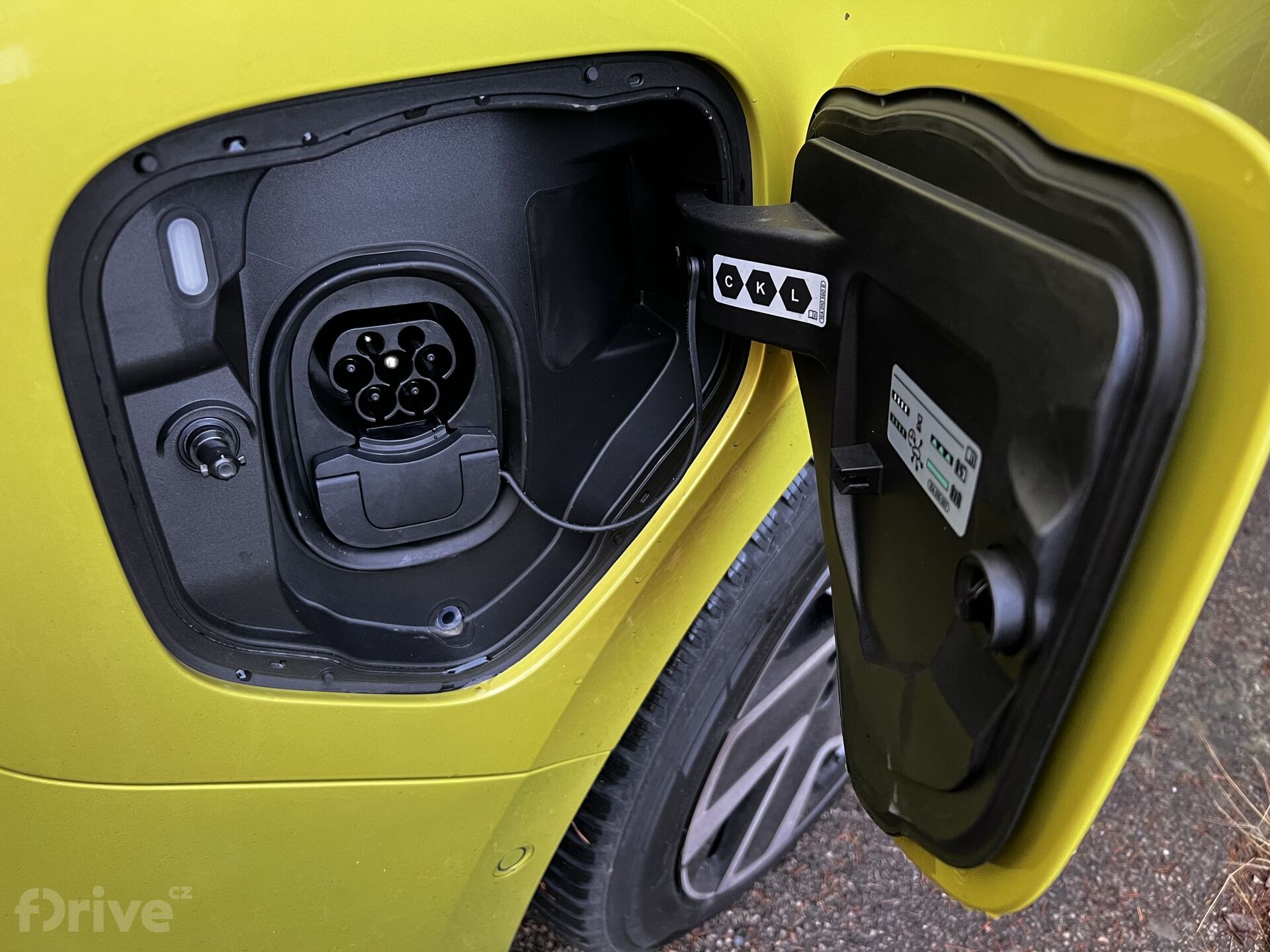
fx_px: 954
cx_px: 635
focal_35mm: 26
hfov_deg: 67.3
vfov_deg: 53.1
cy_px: 476
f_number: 1.5
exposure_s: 1/60
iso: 500
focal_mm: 5.7
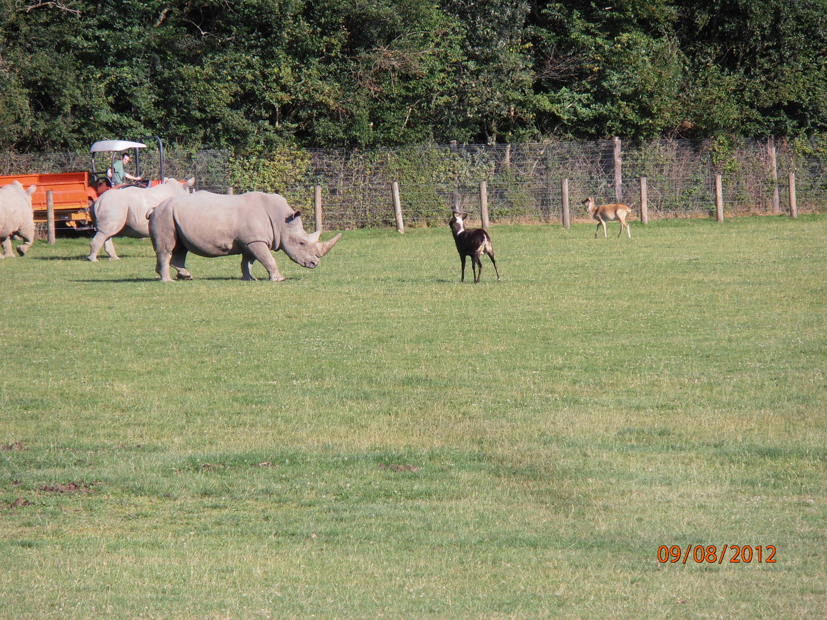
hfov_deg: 6.6
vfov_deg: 5.0
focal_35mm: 300
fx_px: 7167
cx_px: 414
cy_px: 310
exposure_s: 1/250
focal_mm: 52.5
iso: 80
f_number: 5.9
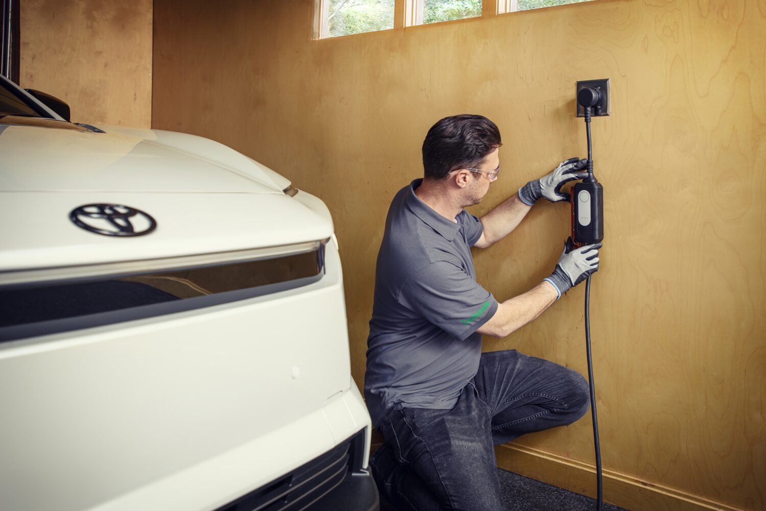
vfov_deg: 51.3
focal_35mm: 25
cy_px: 256
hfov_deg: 71.5
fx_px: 532
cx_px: 383
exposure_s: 1/125
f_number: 4.8
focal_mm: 25
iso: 100
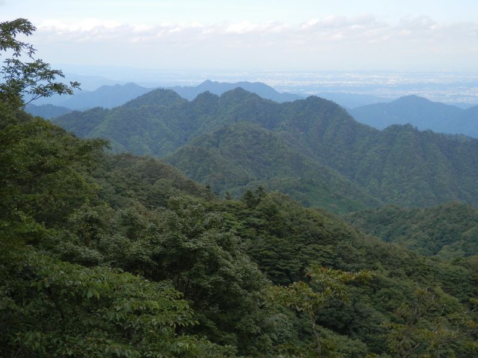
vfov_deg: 24.4
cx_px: 239
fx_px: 829
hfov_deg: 32.2
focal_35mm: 60
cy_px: 179
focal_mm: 10.8
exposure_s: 1/320
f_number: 12
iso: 80
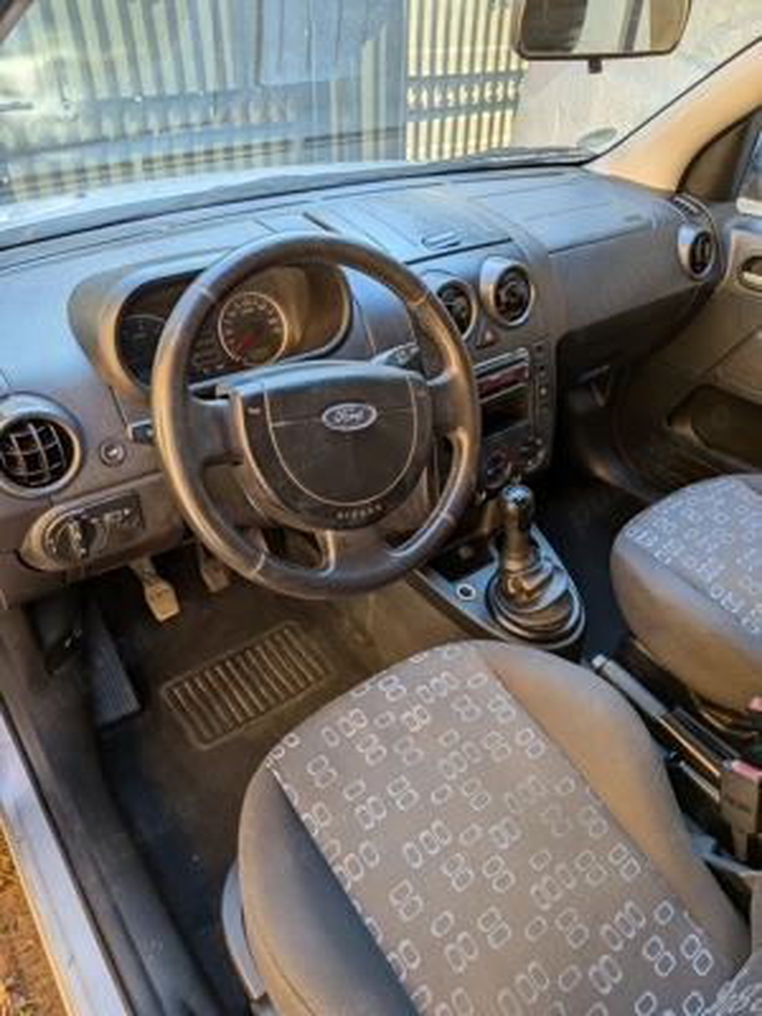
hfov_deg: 56.8
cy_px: 508
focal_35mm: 24
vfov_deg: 71.6
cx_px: 381
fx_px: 704
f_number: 1.7
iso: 24
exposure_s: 1/394
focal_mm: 4.53
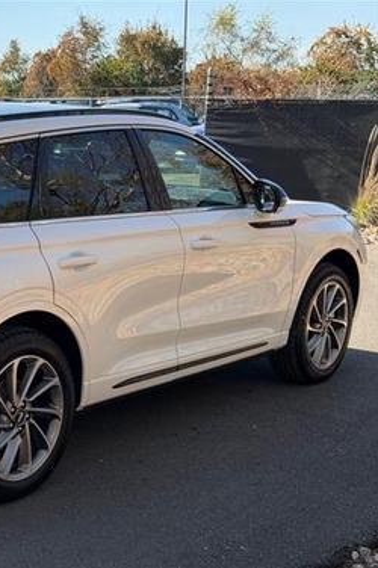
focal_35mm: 67
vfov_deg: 30.1
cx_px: 0
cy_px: 284
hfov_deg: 19.7
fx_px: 1057
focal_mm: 6.76
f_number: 1.78
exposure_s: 1/2033
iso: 80
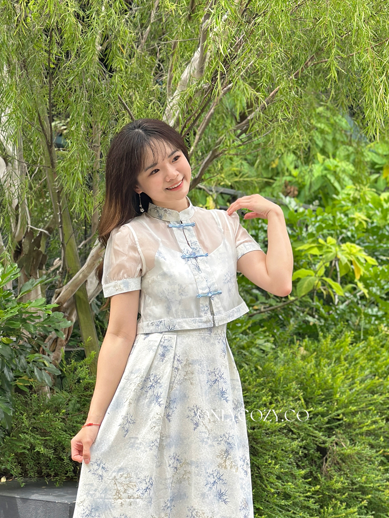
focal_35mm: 74
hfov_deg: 19.9
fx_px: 1109
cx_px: 181
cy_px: 343
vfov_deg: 26.2
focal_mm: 6.86
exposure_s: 1/1199
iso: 80
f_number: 1.78
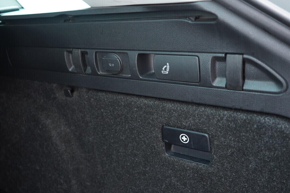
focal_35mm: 36
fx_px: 290
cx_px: 145
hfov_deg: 53.1
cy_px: 96
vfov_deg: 36.9
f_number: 2.8
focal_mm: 24
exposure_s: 1/40
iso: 1000
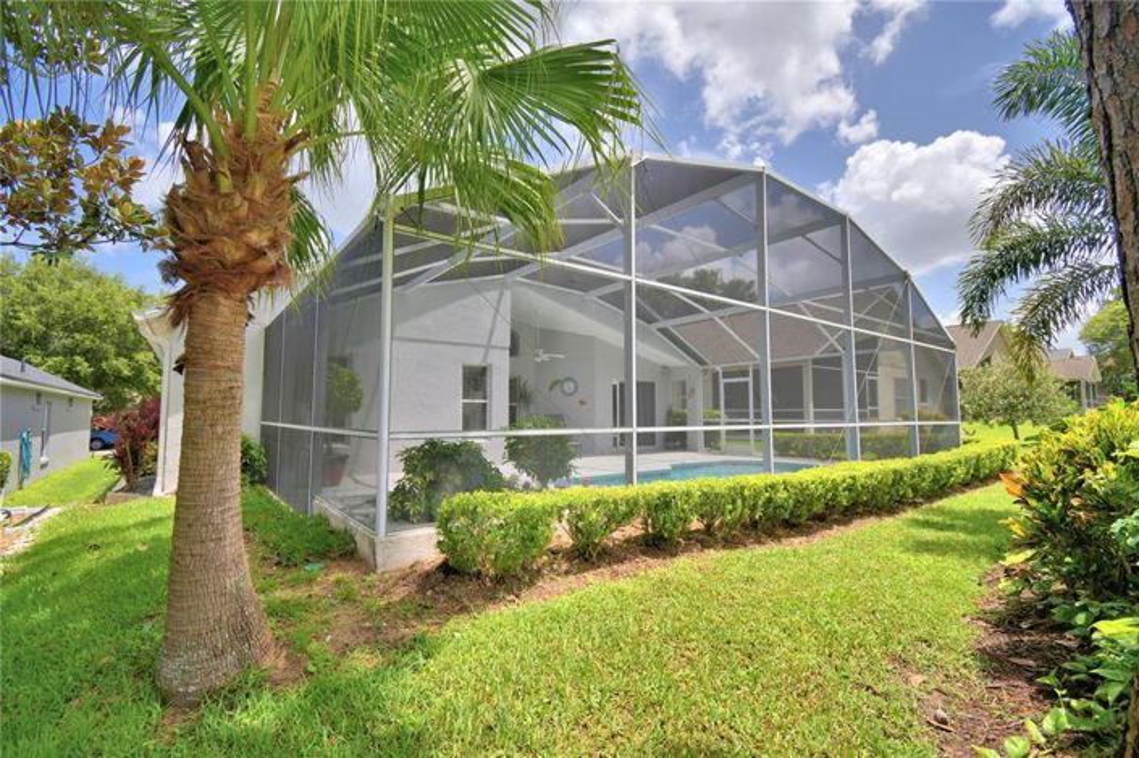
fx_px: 474
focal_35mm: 15
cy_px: 379
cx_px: 570
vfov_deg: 77.2
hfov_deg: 100.4
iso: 100
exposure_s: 1/1000
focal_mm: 10
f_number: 4.5
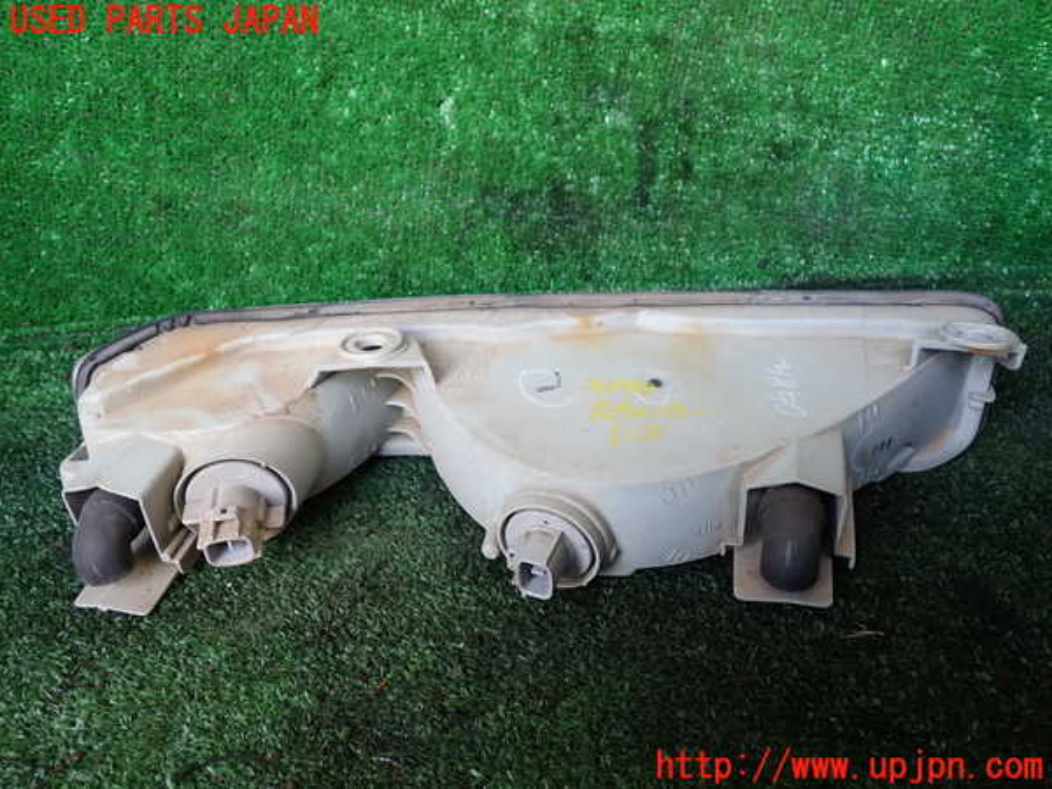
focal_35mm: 30
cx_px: 526
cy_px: 394
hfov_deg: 60.0
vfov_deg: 46.8
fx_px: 912
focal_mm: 5.4
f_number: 2.3
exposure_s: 1/60
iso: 160
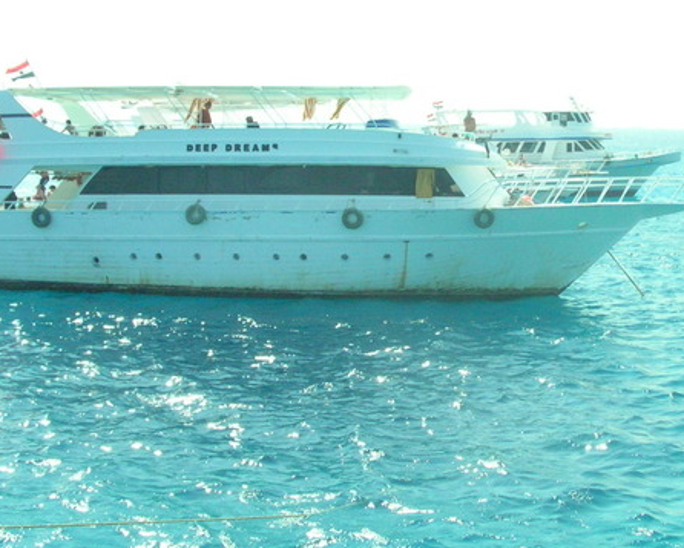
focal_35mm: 63
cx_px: 532
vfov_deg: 24.2
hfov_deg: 29.4
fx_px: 1276
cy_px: 251
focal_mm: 6
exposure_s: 1/2000
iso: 200
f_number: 3.7
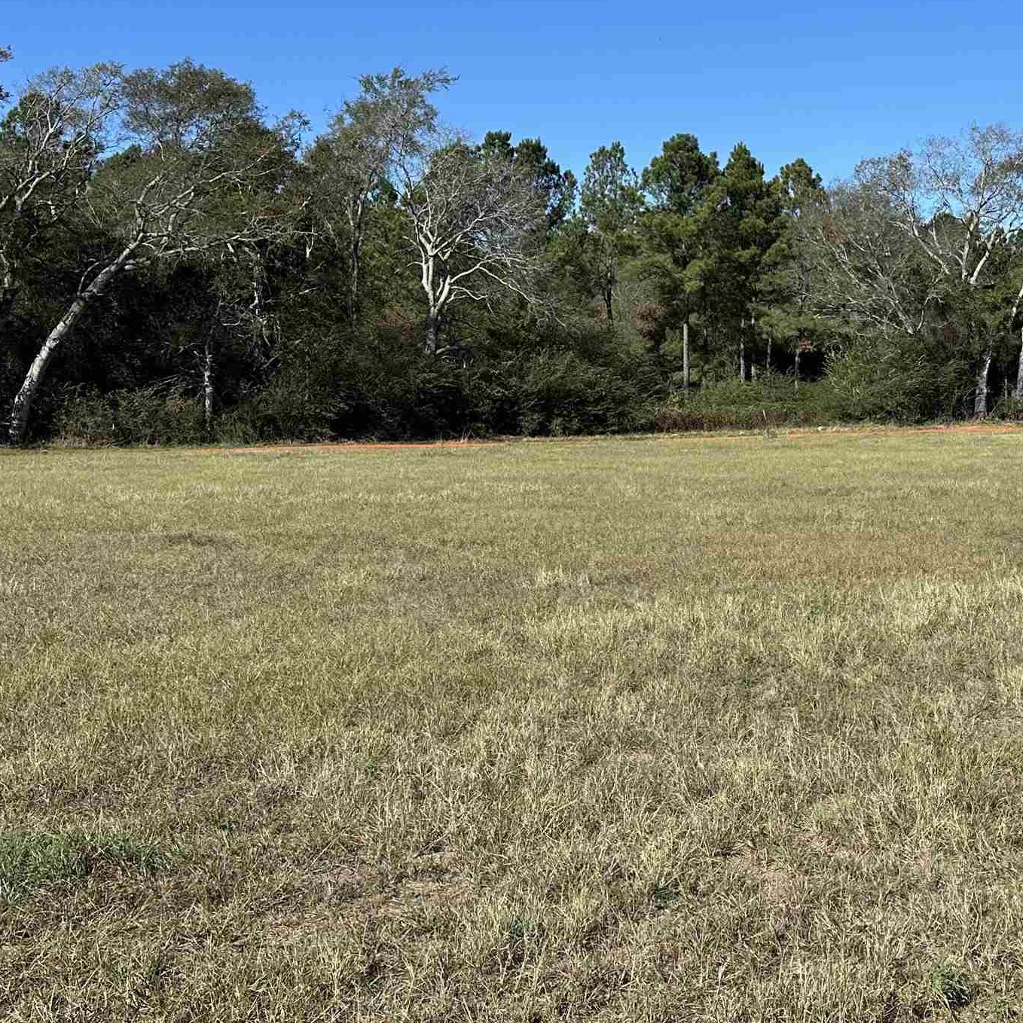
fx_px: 1605
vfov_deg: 35.3
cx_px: 763
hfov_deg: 34.6
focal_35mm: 48
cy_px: 423
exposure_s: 1/4184
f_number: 1.78
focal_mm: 6.86
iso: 80
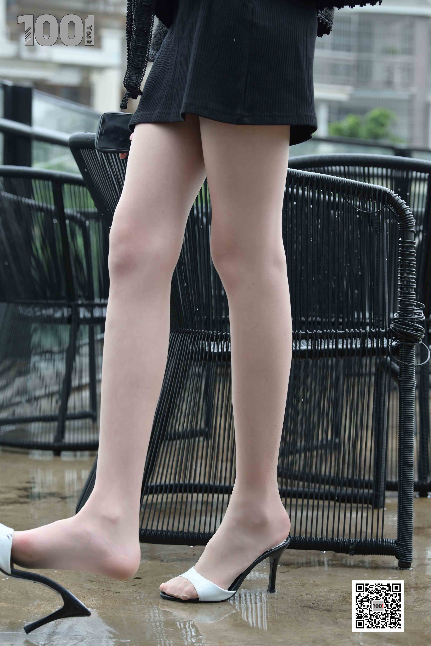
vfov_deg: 28.8
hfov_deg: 19.5
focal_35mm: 70
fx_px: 1257
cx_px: 216
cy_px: 323
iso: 640
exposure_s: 1/200
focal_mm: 70
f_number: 5
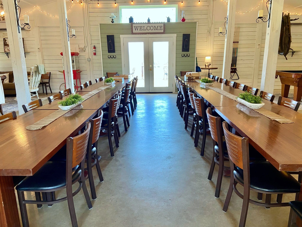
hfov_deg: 67.3
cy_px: 114
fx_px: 227
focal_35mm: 26
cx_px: 151
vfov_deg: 53.1
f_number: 1.8
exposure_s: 1/60
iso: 80
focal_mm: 4.2
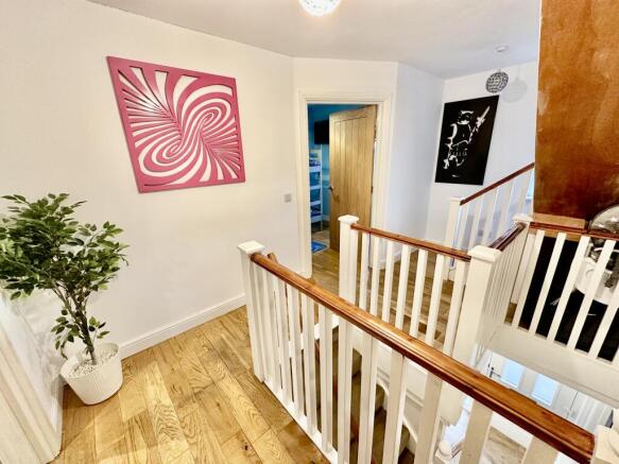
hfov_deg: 102.1
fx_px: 250
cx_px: 310
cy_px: 232
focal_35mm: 14
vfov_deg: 85.7
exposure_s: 1/50
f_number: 2.2
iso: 250
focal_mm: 2.22
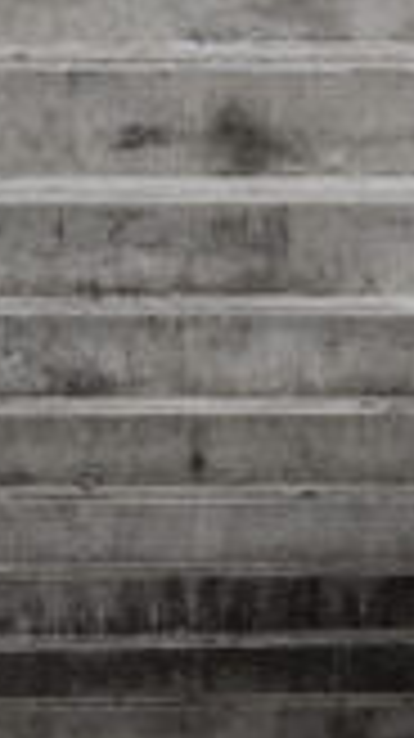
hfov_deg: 3.5
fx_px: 6649
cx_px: -612
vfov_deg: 6.2
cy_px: 1395
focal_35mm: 340
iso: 80
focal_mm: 63.7
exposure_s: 1.5
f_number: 14
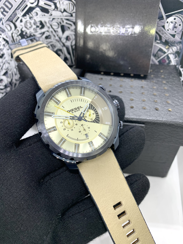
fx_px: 183
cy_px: 122
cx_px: 92
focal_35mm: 26
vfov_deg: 67.3
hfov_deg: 53.1
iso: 40
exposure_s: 1/122
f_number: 1.8
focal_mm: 4.25
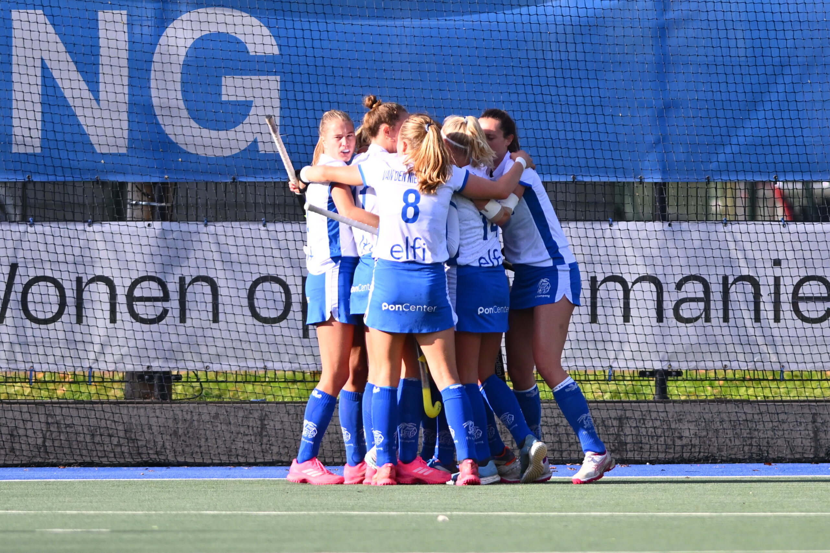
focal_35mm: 450
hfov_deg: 4.6
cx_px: 415
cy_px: 276
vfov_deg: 3.1
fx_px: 10375
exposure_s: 1/5000
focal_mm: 300
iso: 500
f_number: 4
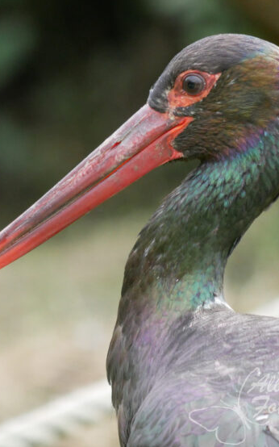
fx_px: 8947
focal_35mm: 735
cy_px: 225
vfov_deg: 2.9
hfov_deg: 1.8
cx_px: 52
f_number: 5.4
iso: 2000
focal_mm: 250
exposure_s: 1/640
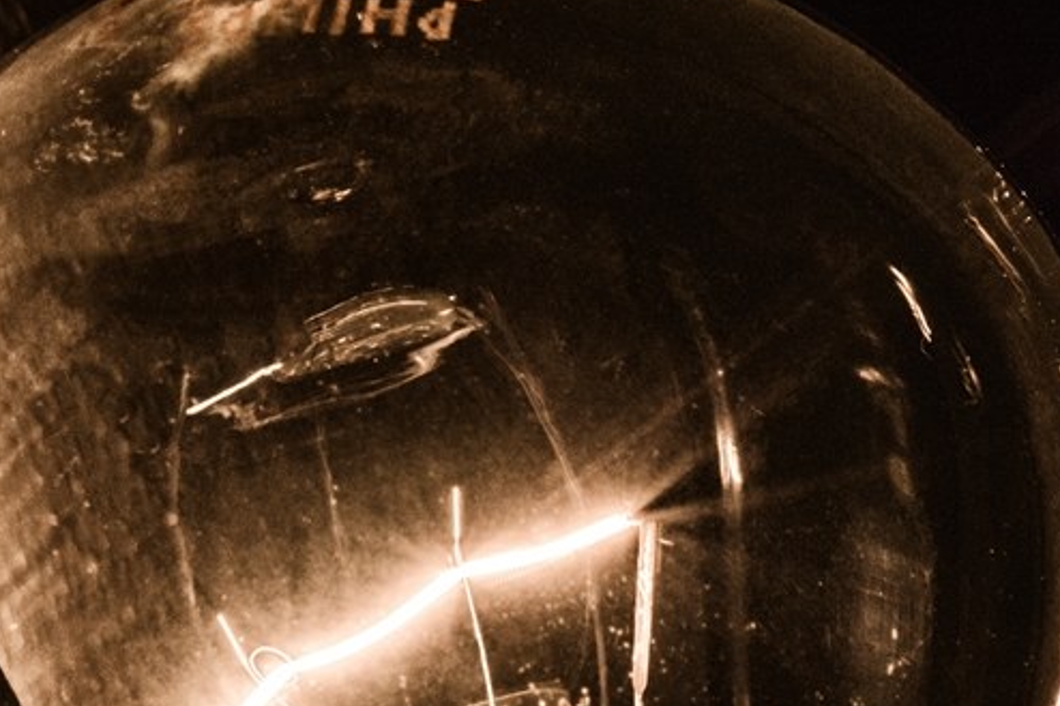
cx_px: 414
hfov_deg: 12.3
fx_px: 4916
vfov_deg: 8.2
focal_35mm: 167
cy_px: 589
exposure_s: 1/100
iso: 100
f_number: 36
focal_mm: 55
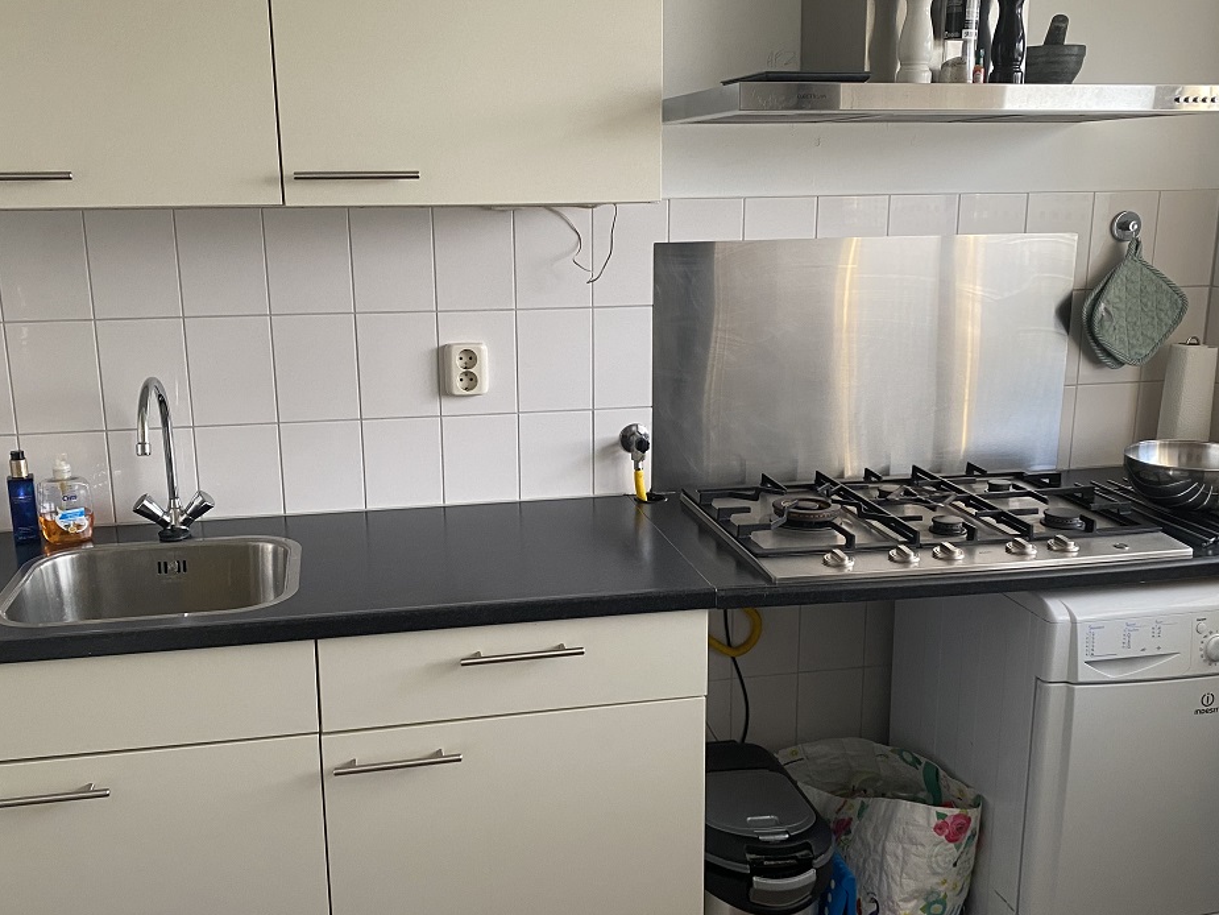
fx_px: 1197
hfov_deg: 53.9
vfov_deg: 41.8
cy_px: 483
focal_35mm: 34
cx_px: 584
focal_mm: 4.25
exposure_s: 1/60
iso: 160
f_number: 1.8
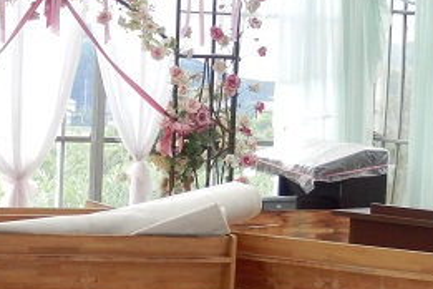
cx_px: -88
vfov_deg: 6.3
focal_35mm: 218
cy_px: 350
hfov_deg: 9.3
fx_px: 2622
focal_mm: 13.1
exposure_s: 1/100
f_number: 4.5
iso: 160
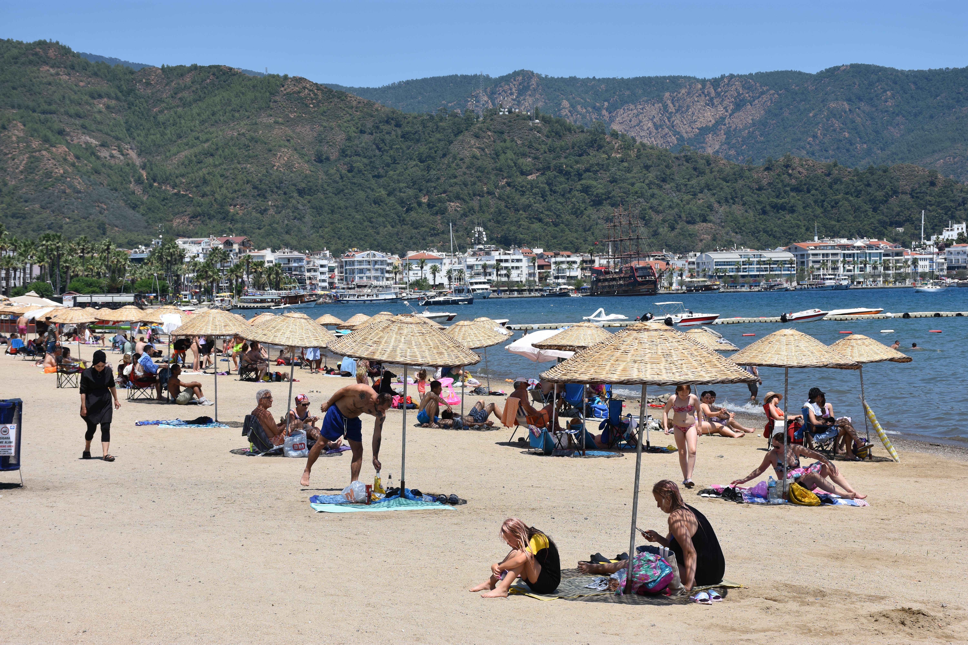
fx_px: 1694
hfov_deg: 31.9
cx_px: 484
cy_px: 322
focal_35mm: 63
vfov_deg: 21.6
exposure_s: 1/500
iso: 140
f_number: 8
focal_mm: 42
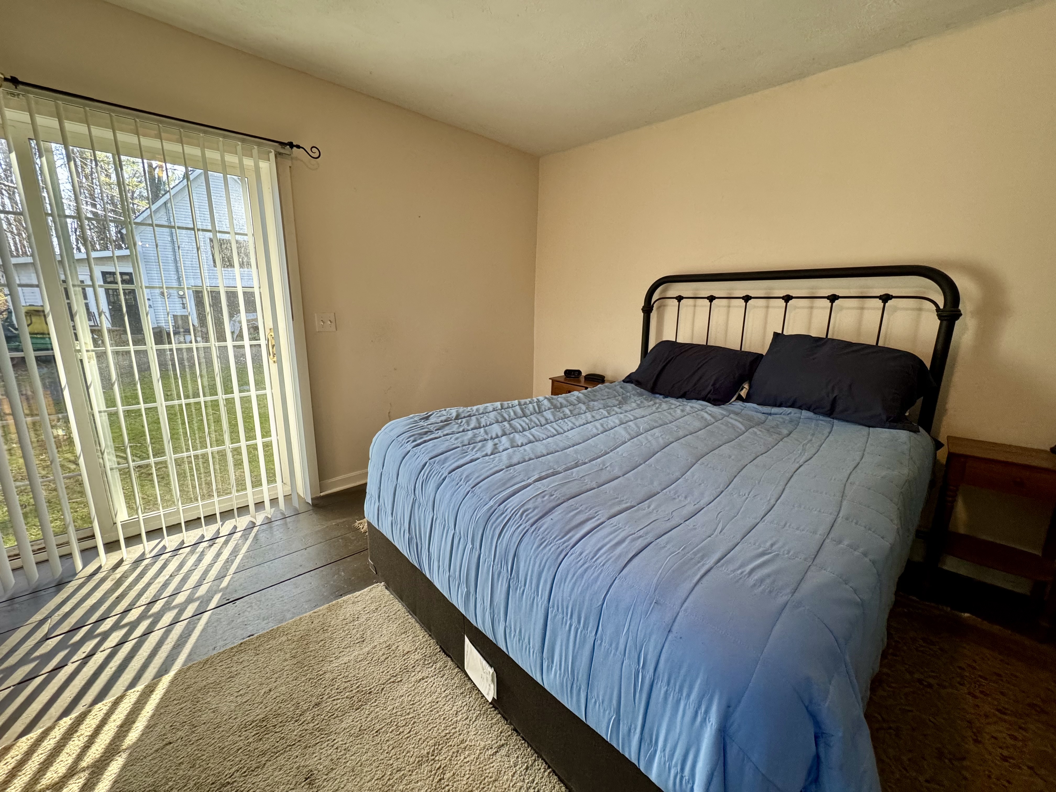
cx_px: 528
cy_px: 396
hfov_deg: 102.1
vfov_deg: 85.7
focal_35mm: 14
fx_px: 427
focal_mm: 2.22
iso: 250
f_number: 2.2
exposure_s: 1/120
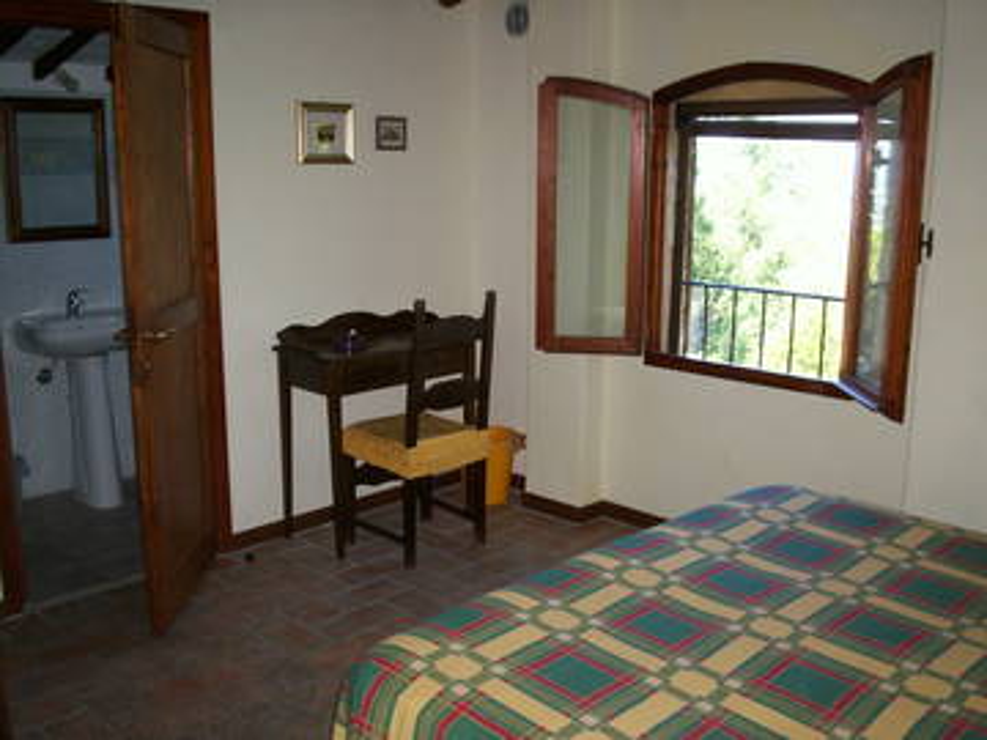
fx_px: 1026
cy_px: 370
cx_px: 494
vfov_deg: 39.7
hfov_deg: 51.4
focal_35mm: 36
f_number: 4.5
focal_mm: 5.9
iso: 140
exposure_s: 1/64
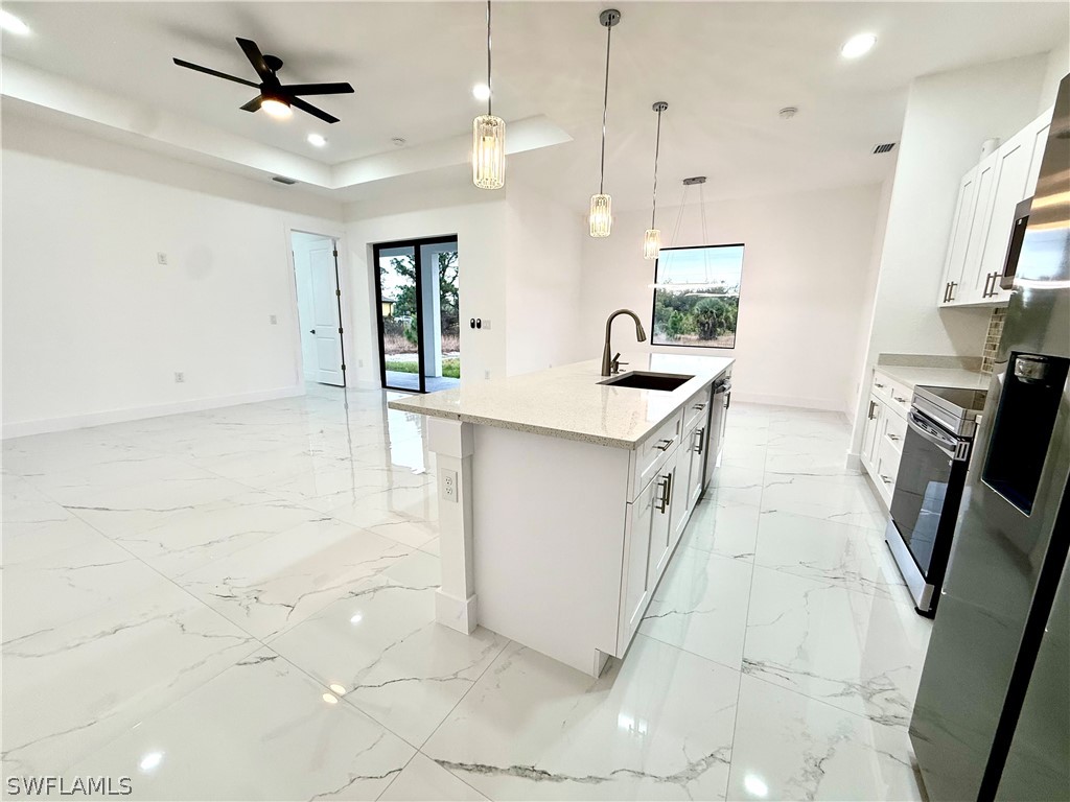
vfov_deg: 85.7
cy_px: 401
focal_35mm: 14
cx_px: 535
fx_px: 433
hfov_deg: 102.1
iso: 100
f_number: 2.2
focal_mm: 2.22
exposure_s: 1/120
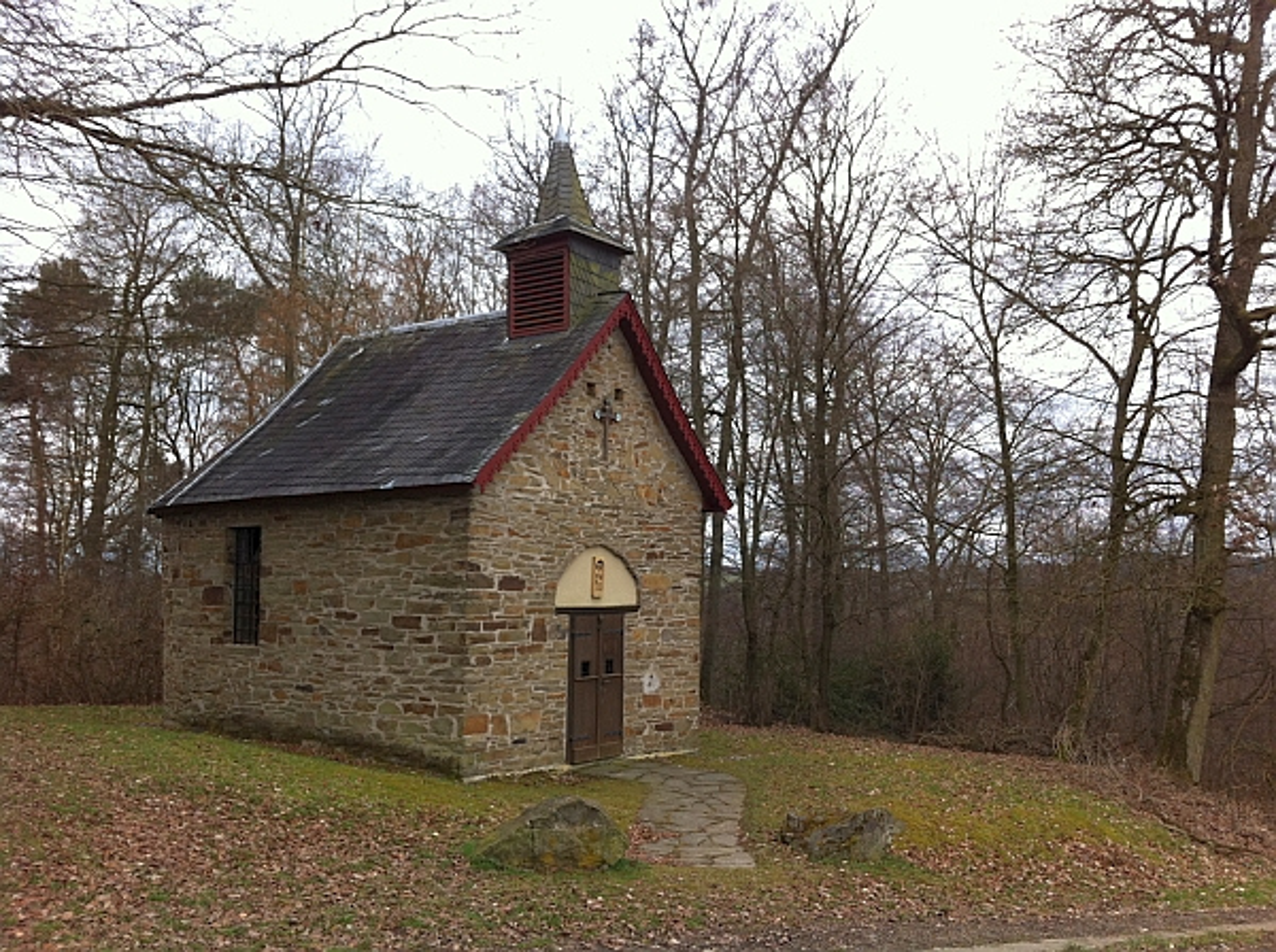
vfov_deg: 40.6
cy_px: 476
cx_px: 638
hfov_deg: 52.7
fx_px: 1288
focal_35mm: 35
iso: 80
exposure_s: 1/282
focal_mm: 3.85
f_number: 2.8
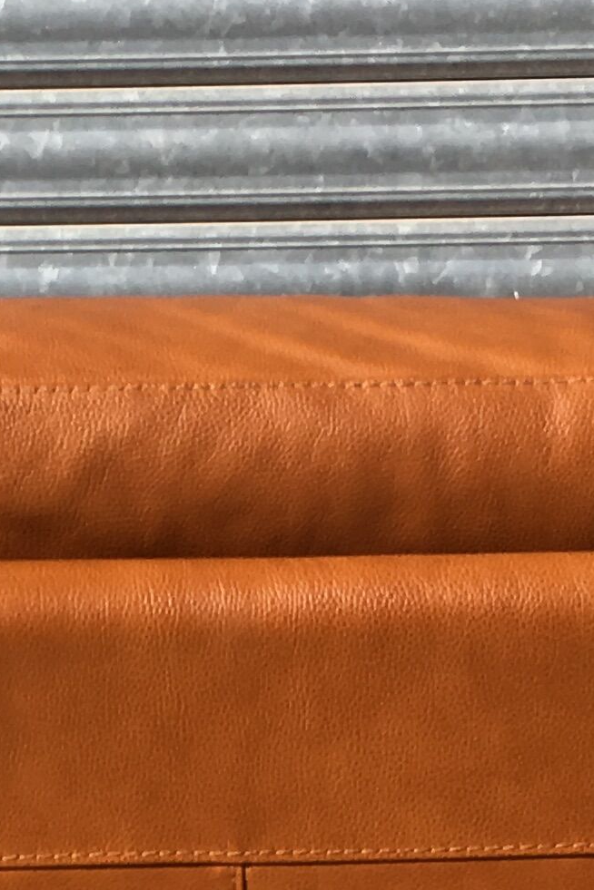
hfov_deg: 10.8
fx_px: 3069
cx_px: -137
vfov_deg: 16.1
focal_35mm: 124
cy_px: 941
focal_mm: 4.15
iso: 25
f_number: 2.2
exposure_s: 1/1570
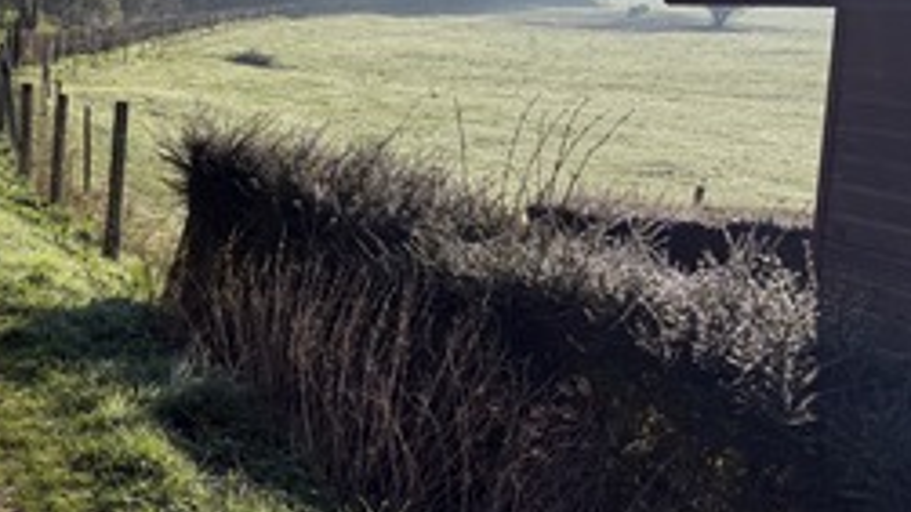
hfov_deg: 36.6
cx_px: 40
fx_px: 1256
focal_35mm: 52
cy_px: 216
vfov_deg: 23.0
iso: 100
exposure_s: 1/4975
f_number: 1.78
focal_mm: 6.76
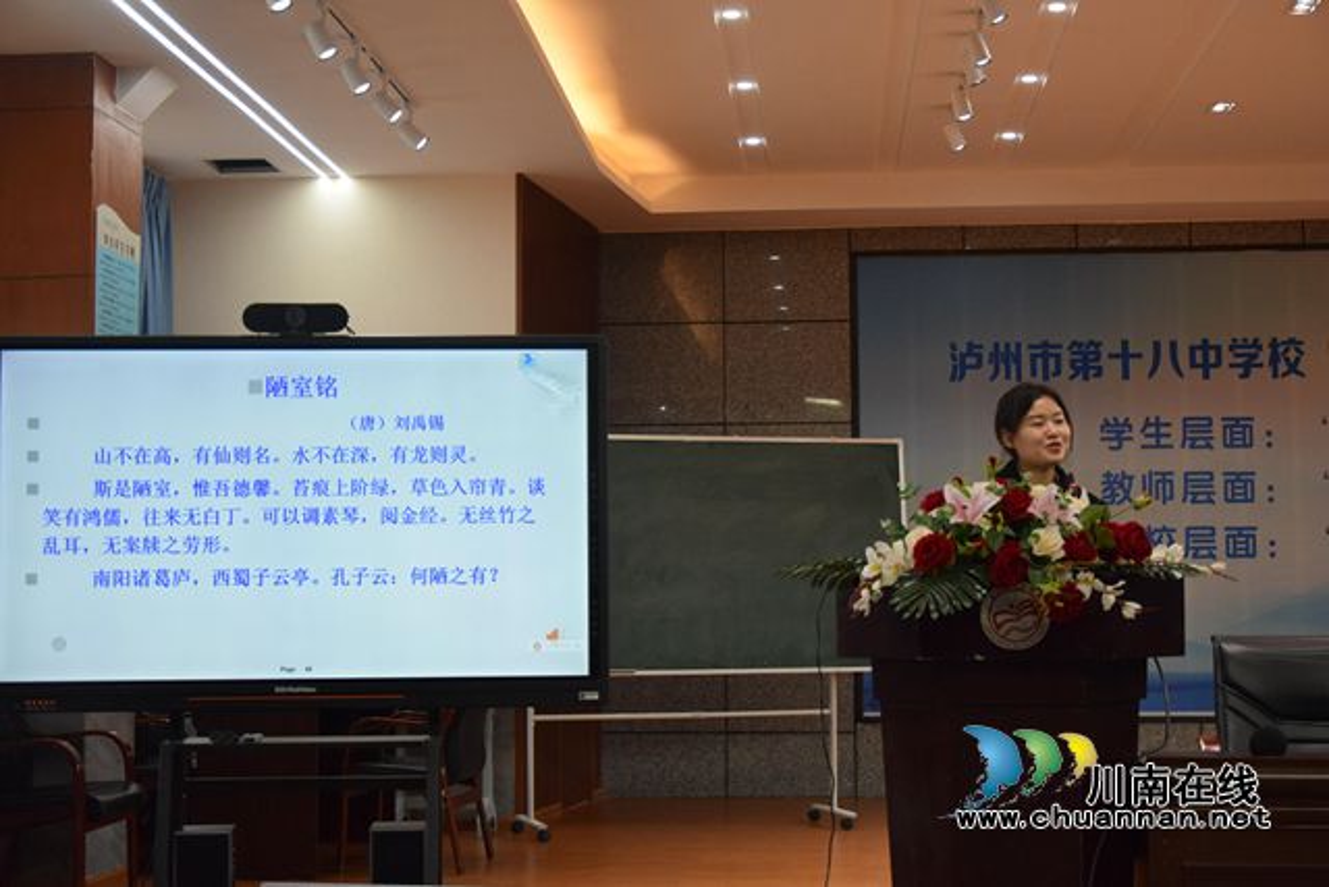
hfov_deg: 37.8
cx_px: 664
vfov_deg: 25.8
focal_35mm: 52
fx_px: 1938
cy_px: 444
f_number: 4.5
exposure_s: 1/500
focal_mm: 35
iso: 2500
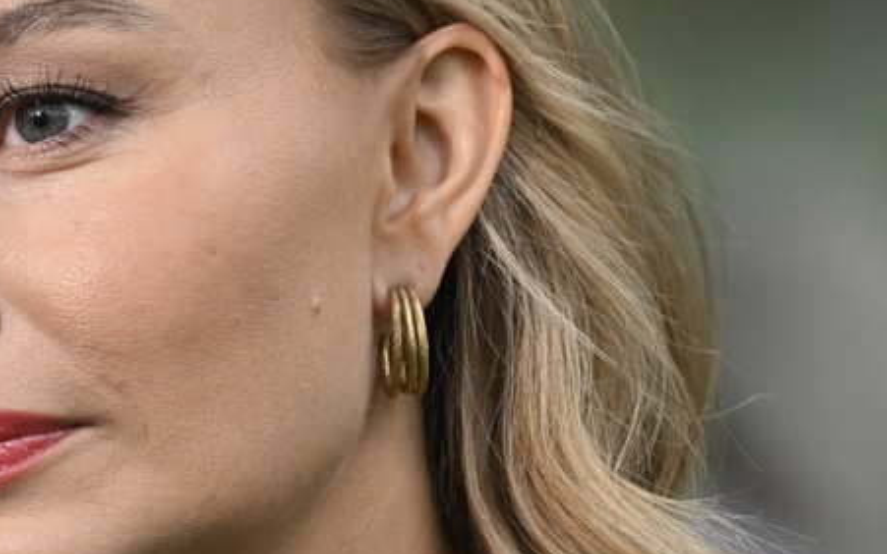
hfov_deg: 2.6
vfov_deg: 1.6
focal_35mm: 798
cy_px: 293
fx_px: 19293
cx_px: 185
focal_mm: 260
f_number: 5
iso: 2500
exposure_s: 1/400
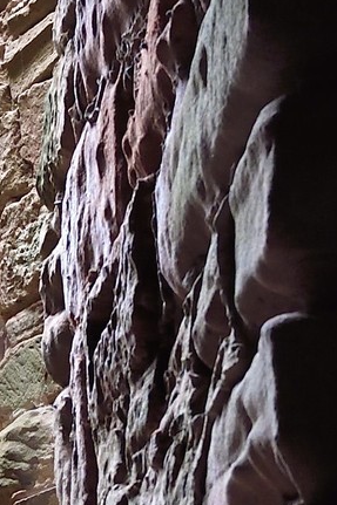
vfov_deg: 9.6
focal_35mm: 212
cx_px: -453
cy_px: 625
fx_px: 2979
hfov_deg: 6.2
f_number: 6.3
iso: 1600
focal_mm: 38
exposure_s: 1/25
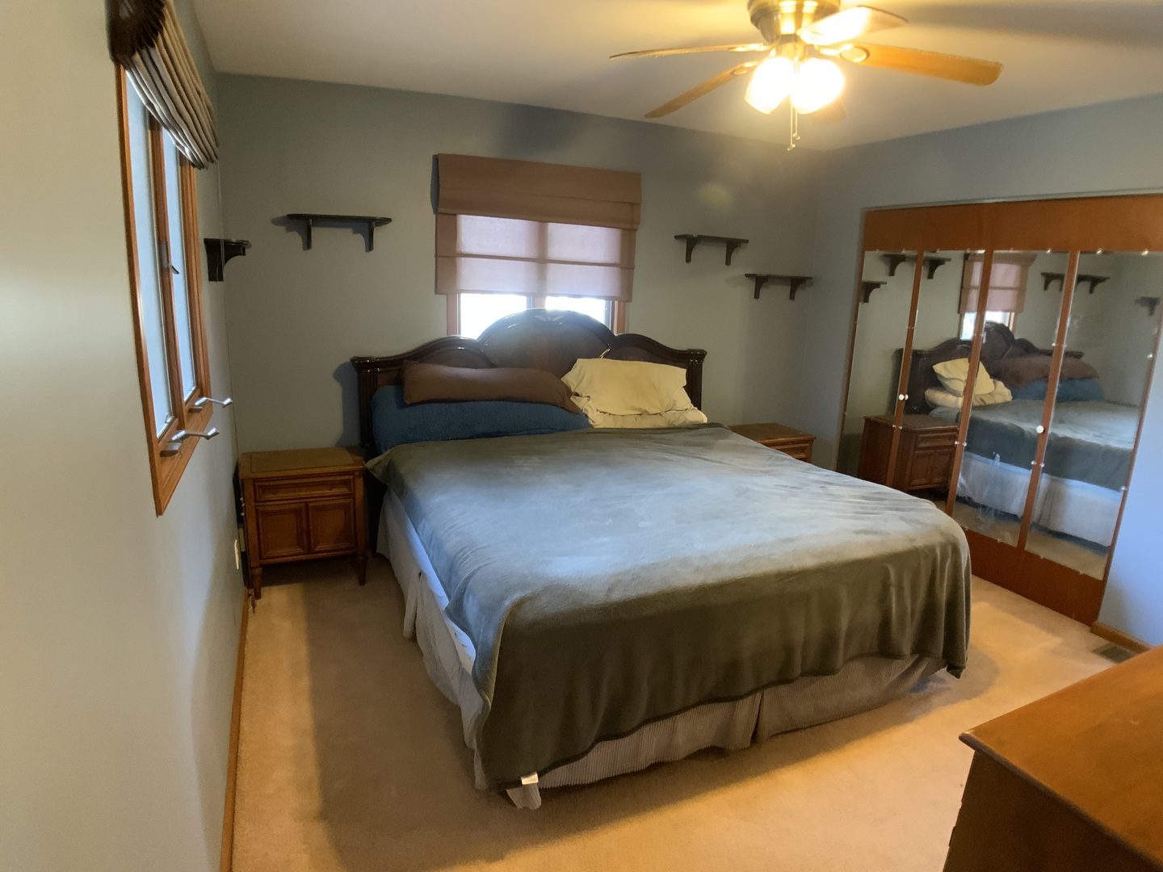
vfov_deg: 48.2
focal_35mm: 29
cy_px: 436
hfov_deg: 61.7
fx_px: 974
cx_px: 582
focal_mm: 3
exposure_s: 1/30
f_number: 1.8
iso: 250
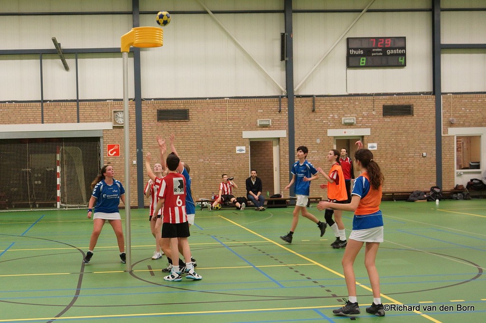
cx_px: 243
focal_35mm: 39
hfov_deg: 49.6
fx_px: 526
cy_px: 162
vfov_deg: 34.2
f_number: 2.8
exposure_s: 1/200
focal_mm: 26
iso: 800
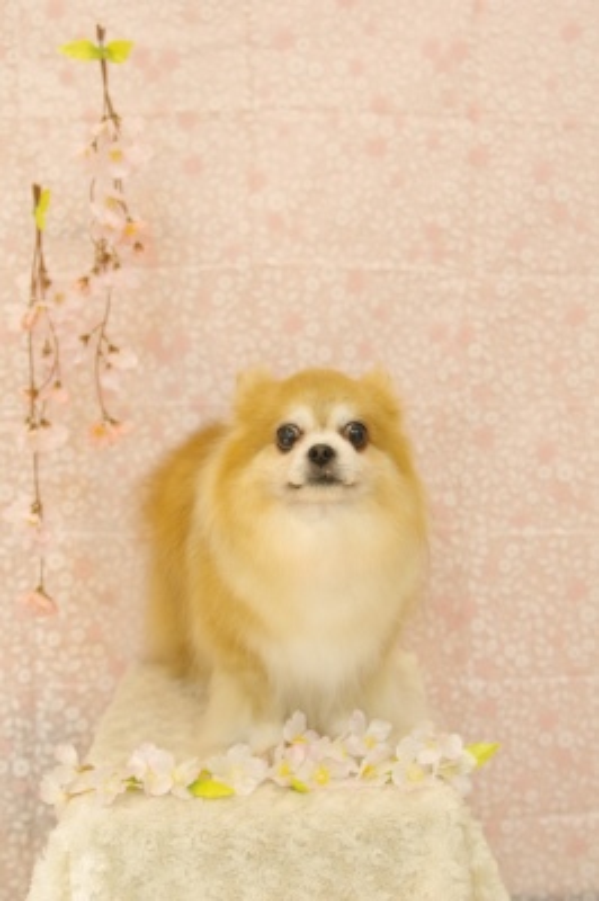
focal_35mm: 49
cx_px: 300
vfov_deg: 40.4
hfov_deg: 27.5
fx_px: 1225
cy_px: 450
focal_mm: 33
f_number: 3.2
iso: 1250
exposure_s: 1/100
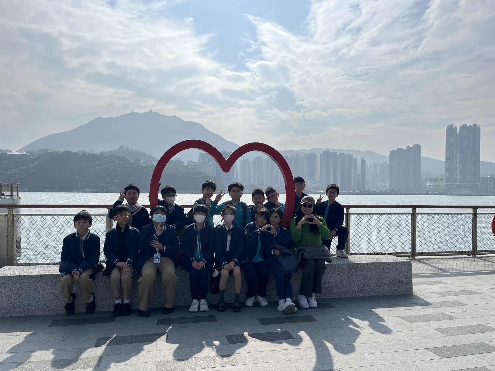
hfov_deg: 67.3
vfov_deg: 53.1
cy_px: 186
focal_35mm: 26
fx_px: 372
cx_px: 248
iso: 50
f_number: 1.6
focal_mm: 5.1
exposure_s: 1/15152
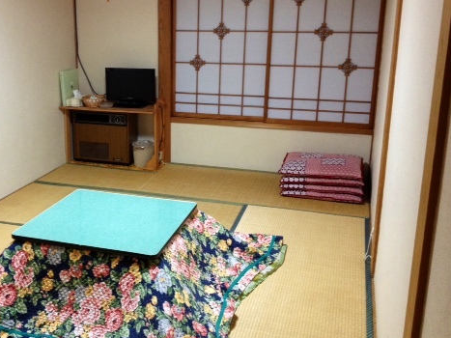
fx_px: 625
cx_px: 143
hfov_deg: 39.1
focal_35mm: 48
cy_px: 162
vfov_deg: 30.2
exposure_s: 1/20
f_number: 2.4
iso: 125
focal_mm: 4.28
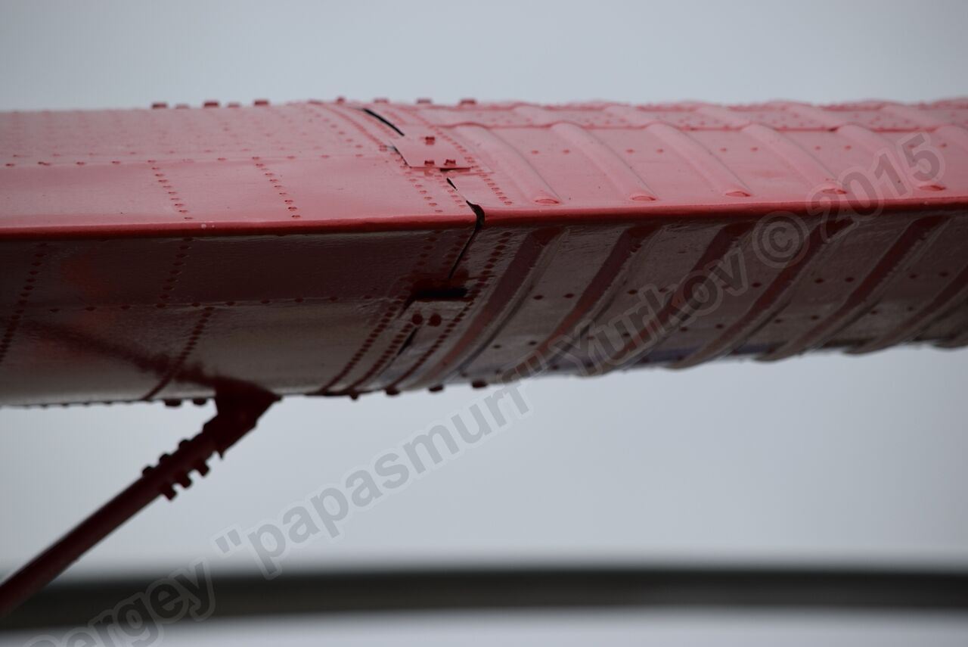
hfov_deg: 6.5
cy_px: 324
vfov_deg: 4.4
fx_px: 8474
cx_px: 484
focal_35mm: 315
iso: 200
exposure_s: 1/800
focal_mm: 210
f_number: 7.1
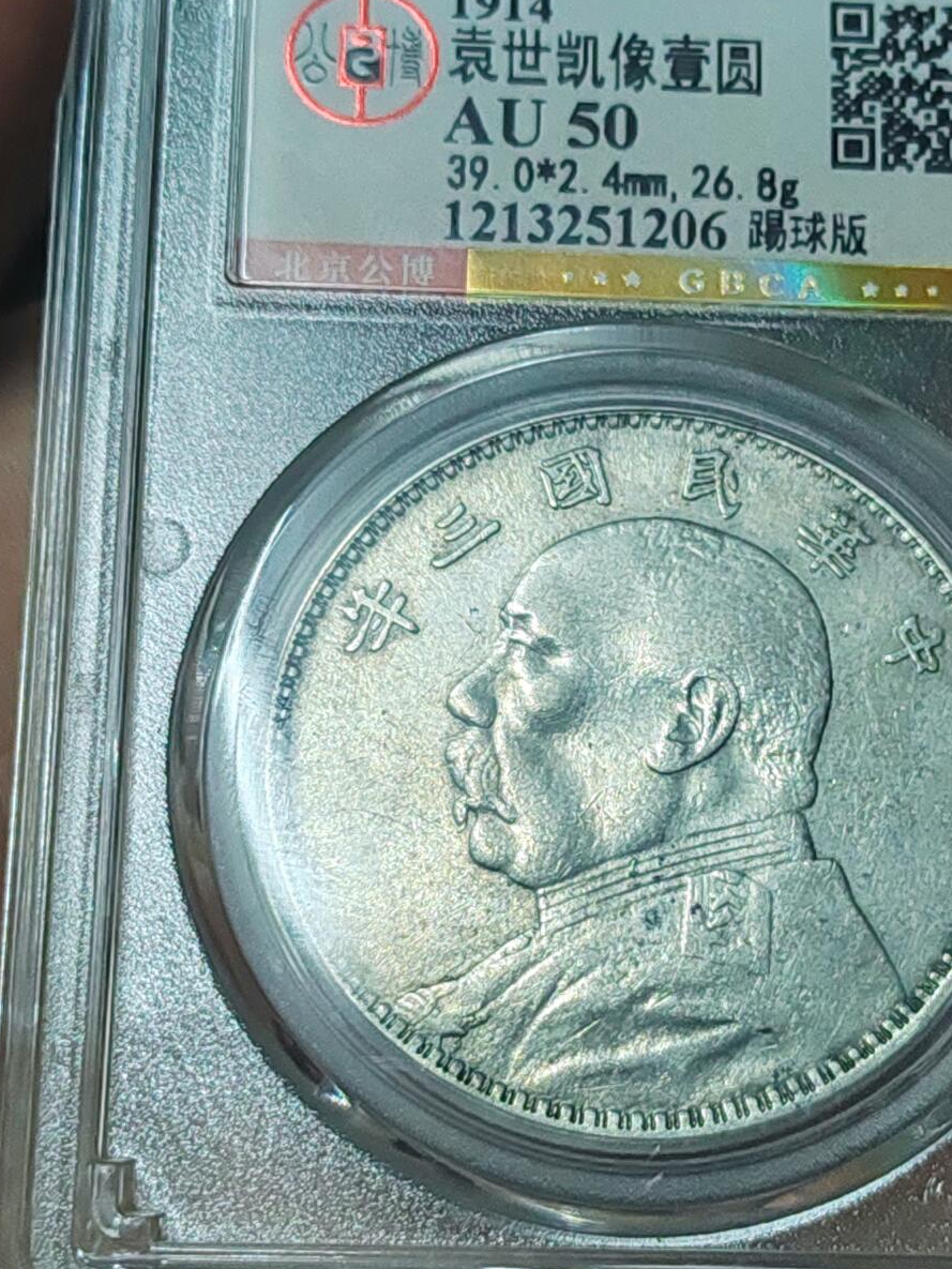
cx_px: 629
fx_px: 3006
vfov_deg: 23.8
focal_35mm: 82
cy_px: 668
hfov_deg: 17.9
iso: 1000
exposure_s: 1/100
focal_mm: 6.12
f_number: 1.9
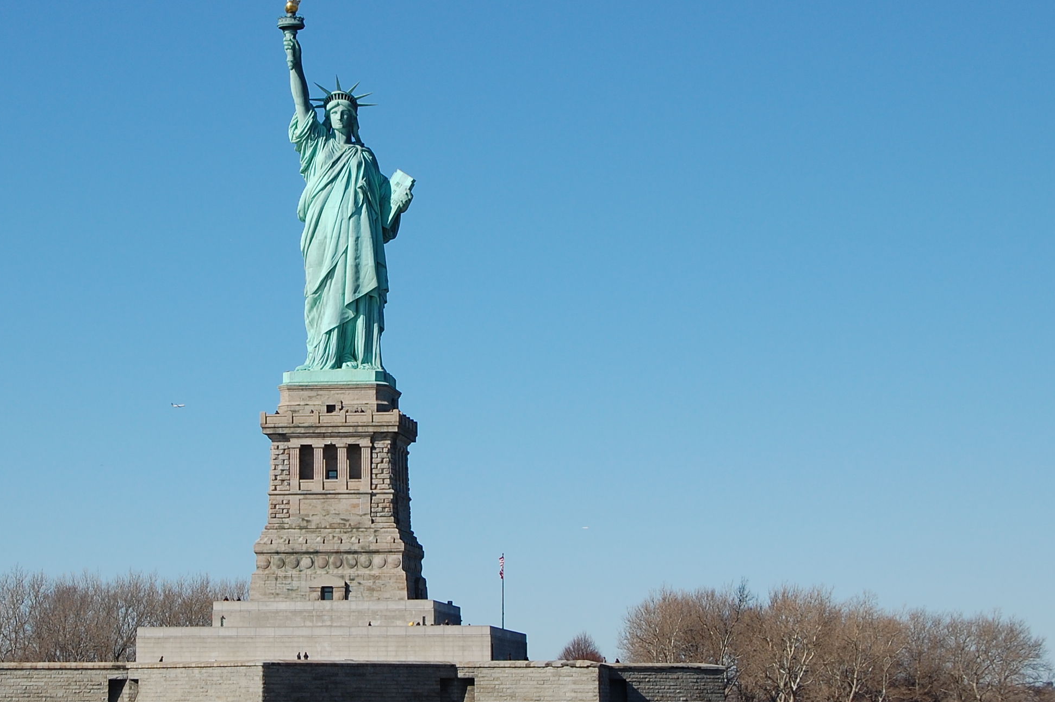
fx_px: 3133
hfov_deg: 19.1
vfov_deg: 12.8
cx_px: 343
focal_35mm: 107
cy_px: 348
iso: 200
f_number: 11
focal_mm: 46
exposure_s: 1/400
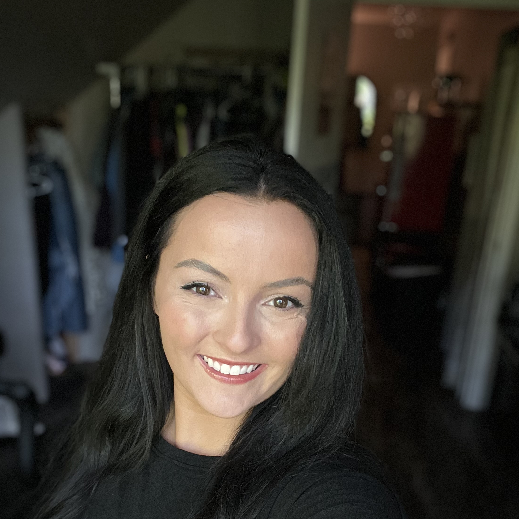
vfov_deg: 44.4
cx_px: 266
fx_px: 628
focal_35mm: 37
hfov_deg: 44.9
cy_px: 336
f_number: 2.2
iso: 400
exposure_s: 1/60
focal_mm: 2.71
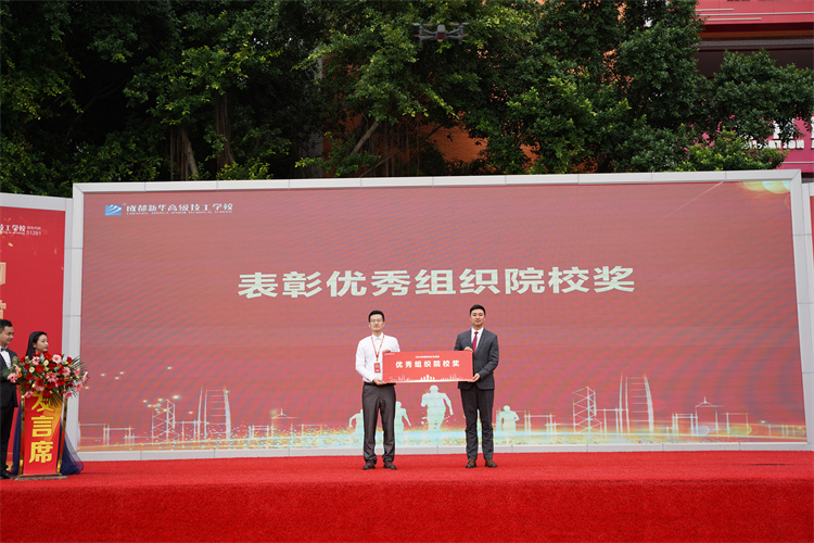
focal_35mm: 47
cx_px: 407
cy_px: 272
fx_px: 1063
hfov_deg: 41.9
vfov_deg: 28.6
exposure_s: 1/800
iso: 160
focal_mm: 47
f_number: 3.2
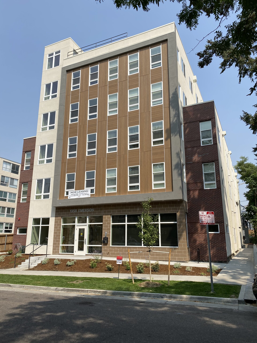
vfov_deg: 67.3
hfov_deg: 53.1
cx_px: 128
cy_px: 172
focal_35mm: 26
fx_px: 257
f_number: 1.8
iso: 32
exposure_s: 1/2967
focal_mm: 4.25
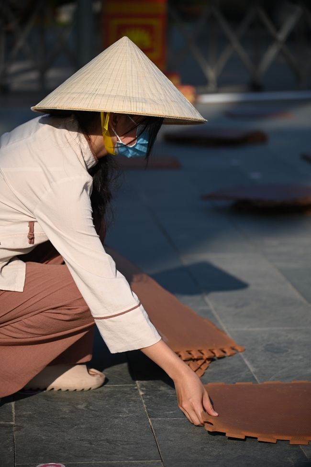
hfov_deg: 11.4
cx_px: 156
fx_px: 1557
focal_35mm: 120
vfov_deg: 17.1
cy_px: 234
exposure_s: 1/800
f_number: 4
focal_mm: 120
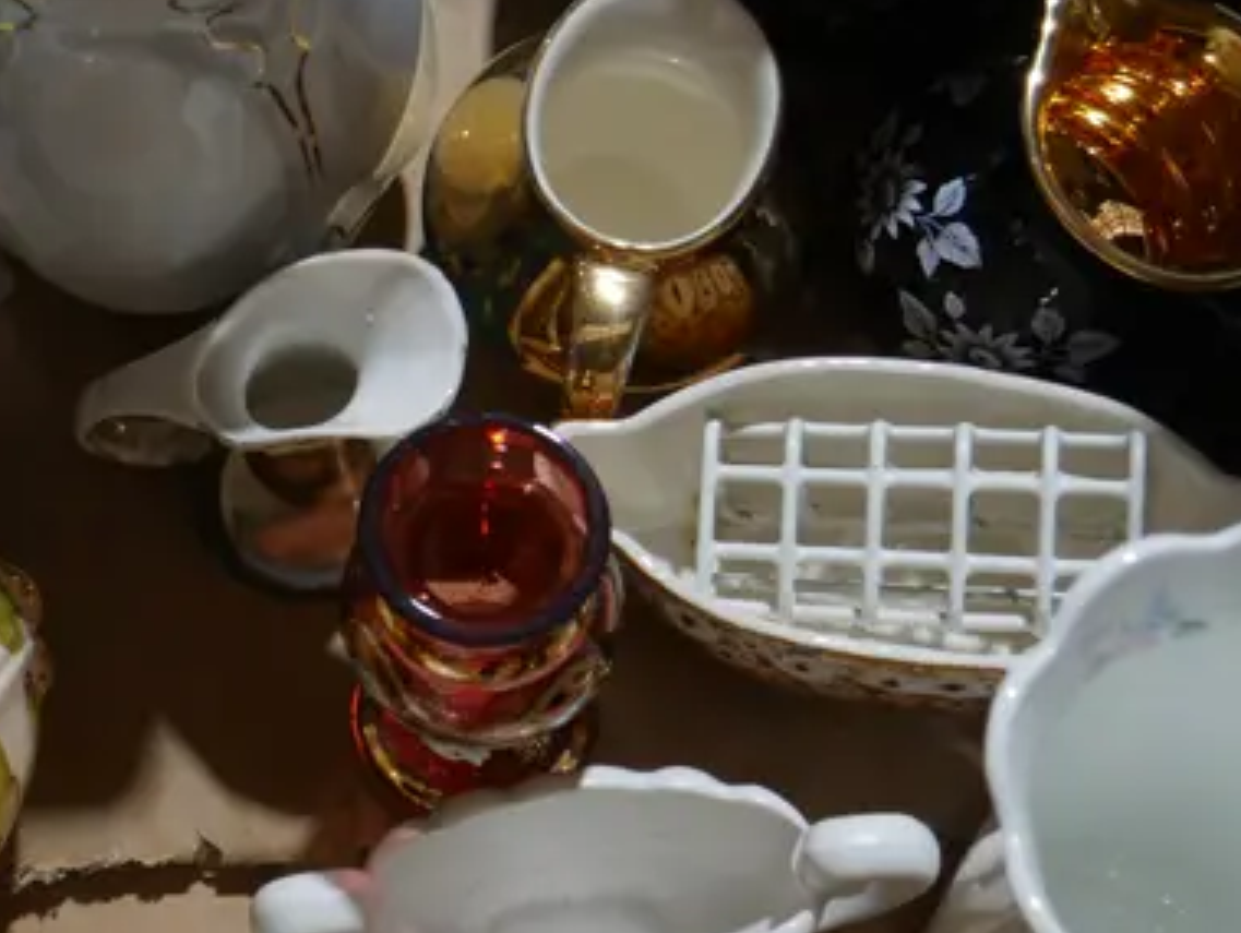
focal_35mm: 108
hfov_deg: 17.3
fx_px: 3876
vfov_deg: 13.7
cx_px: -278
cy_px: 411
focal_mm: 20
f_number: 4.4
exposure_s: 1/60
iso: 250
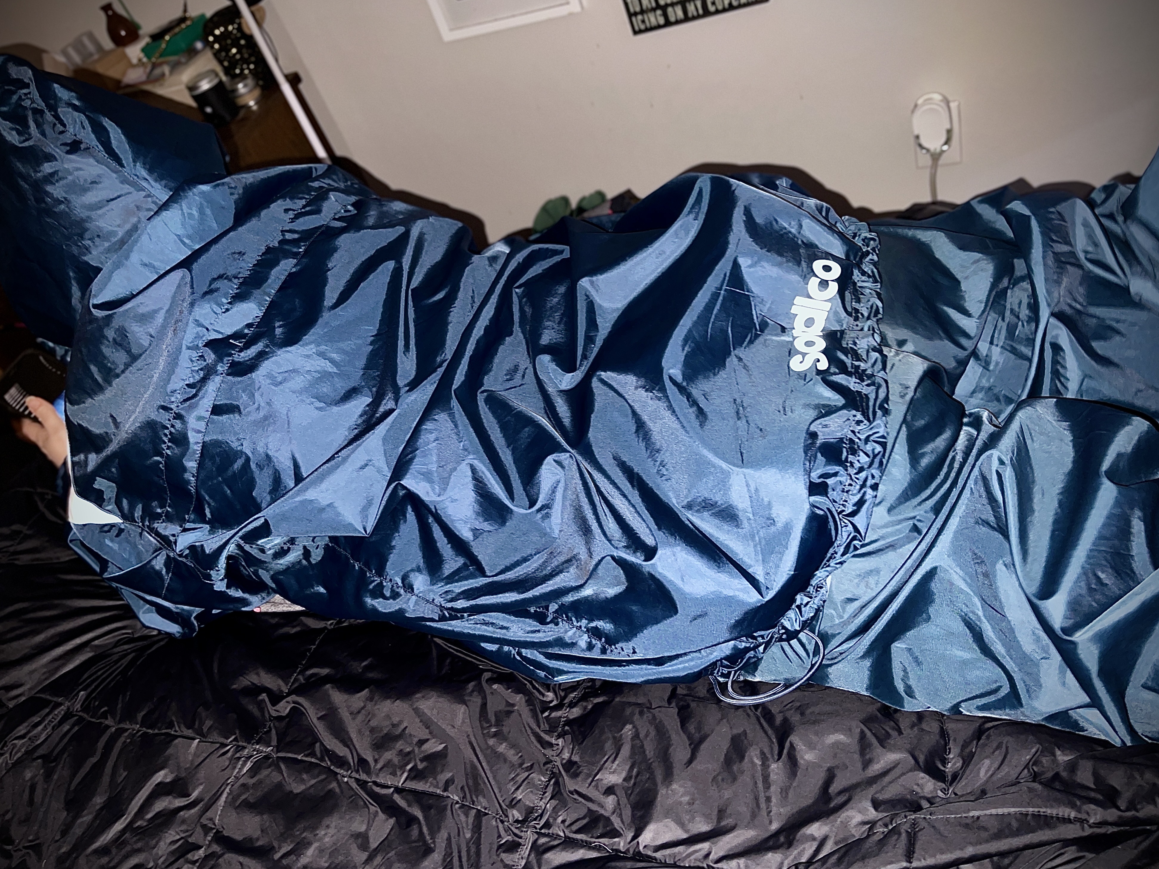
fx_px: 904
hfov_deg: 65.3
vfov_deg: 51.3
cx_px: 573
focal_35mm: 27
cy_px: 425
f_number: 1.6
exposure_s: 1/4
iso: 125
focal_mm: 5.1
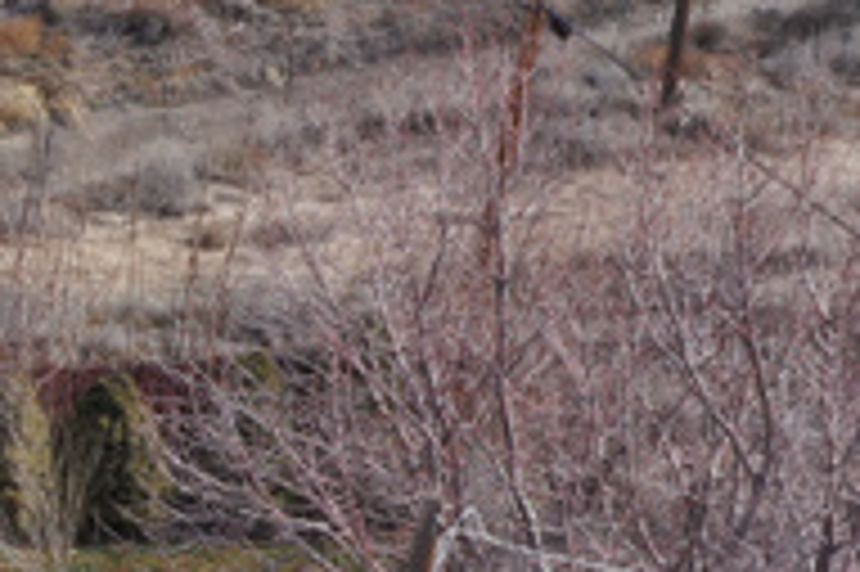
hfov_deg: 12.4
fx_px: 3580
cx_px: -734
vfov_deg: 8.9
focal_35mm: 150
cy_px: 826
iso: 100
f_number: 9
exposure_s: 1/120
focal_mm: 10.26
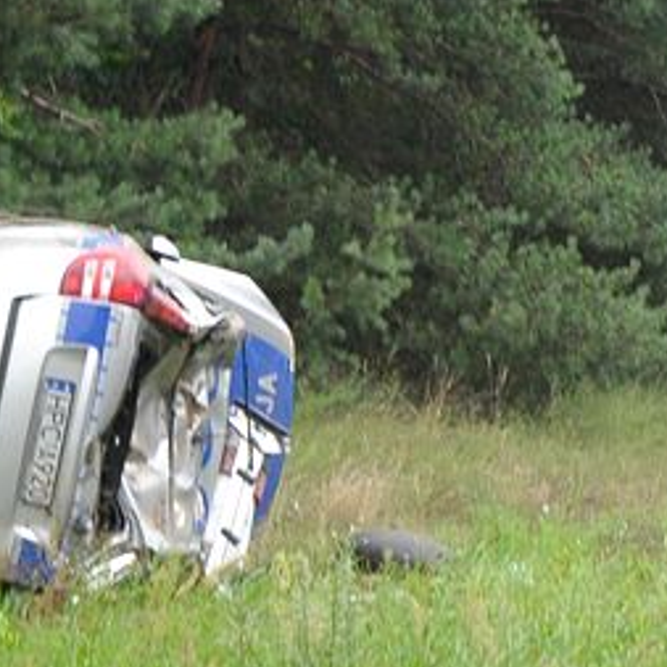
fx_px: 6518
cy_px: 336
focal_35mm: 299
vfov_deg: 5.9
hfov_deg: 5.8
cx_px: 859
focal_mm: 70
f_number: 5
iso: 1000
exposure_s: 1/60
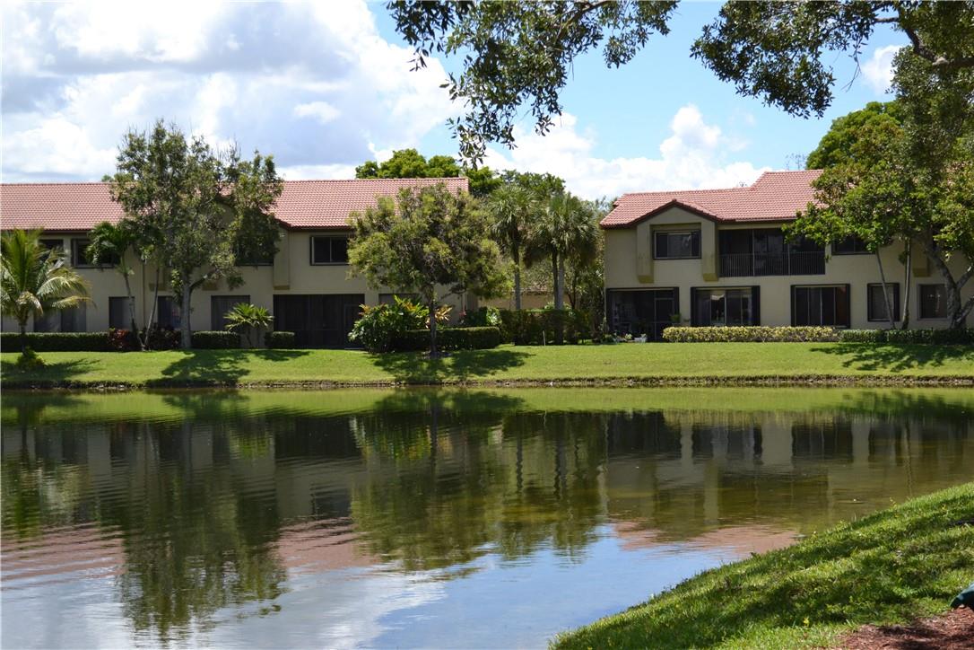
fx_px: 1704
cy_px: 325
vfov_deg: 21.6
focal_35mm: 63
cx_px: 487
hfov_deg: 31.9
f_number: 5.3
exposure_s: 1/1250
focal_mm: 42
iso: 400
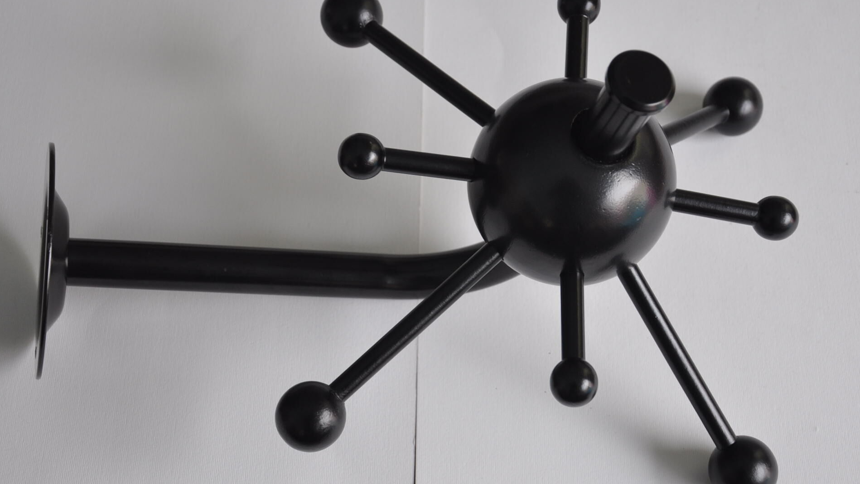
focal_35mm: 72
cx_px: 431
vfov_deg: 16.9
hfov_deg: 29.5
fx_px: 1631
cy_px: 241
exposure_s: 1/125
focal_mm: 45
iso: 400
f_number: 5.6
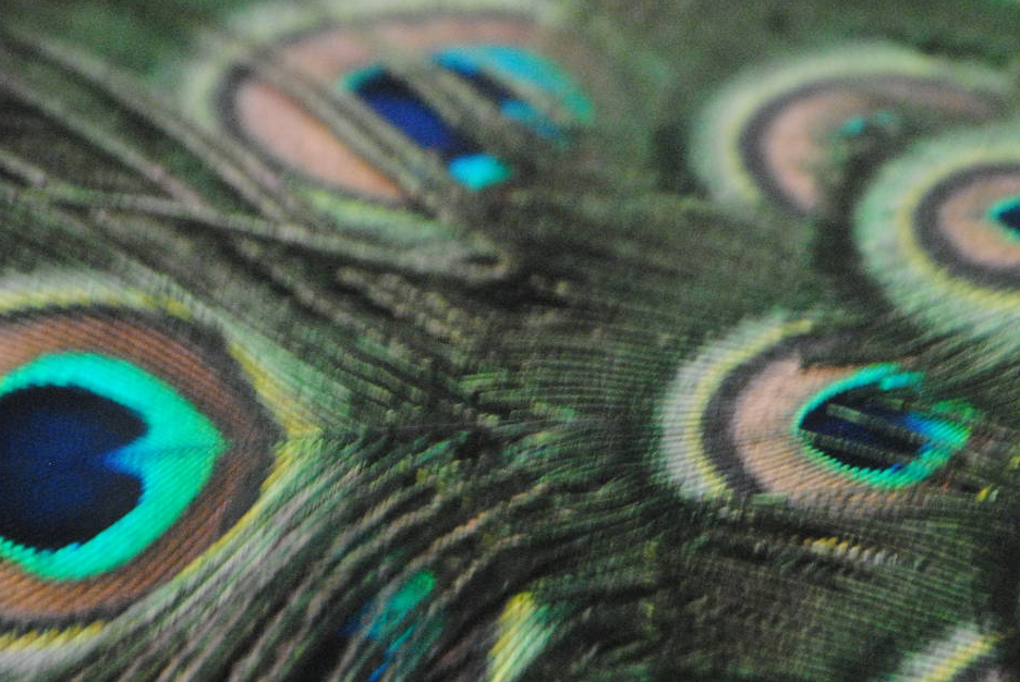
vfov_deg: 2.7
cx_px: 572
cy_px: 466
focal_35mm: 513
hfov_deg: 4.0
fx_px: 14548
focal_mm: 200
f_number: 5.6
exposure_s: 1/80
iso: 1600
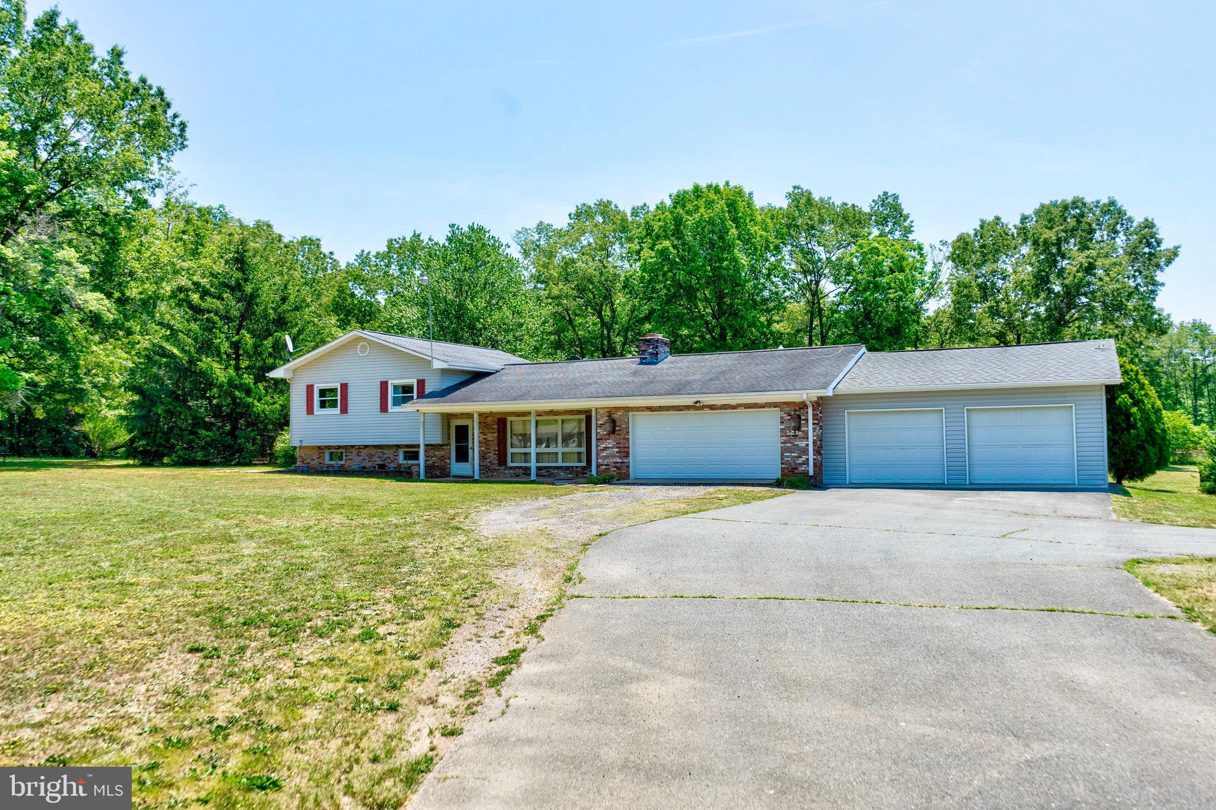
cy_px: 405
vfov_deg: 46.4
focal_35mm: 28
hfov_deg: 65.5
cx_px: 608
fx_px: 946
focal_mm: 28
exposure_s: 1/3200
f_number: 6.3
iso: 80
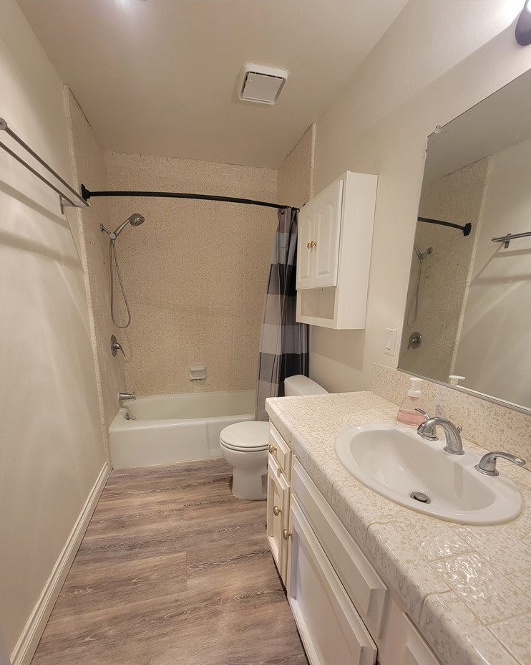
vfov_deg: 100.4
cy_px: 365
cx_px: 260
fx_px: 275
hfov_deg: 88.0
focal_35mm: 14
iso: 200
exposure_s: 1/60
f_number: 2.2
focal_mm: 2.2
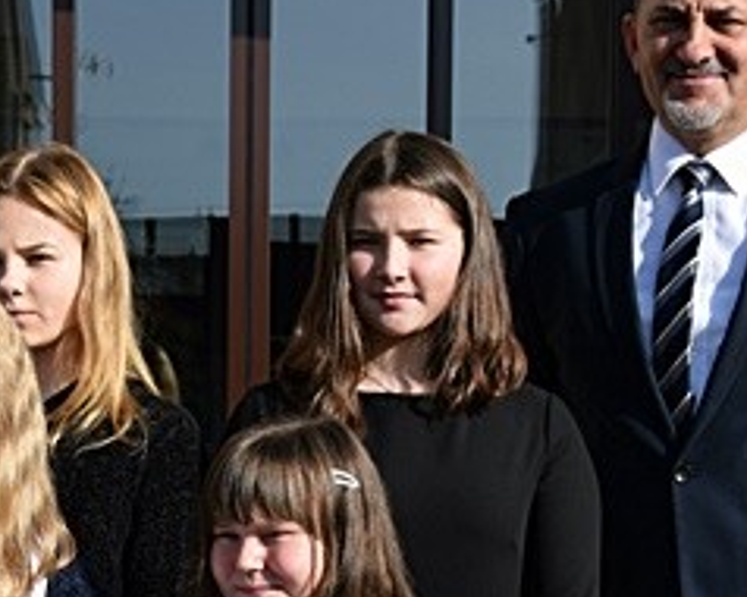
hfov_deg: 13.0
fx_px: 3269
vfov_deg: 10.2
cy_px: 778
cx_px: 127
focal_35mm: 148
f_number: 5.6
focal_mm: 25
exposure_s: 1/1000
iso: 160
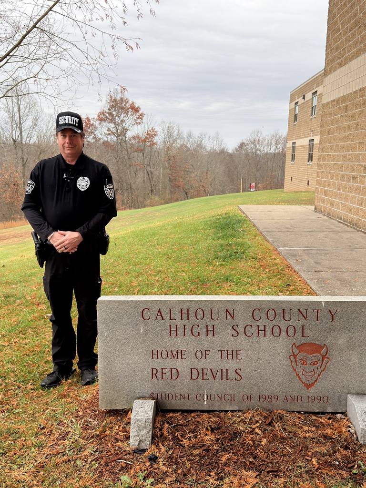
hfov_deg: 40.7
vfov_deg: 52.6
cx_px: 183
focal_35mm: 35
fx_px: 493
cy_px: 244
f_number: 1.78
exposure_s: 1/390
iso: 80
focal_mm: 6.76
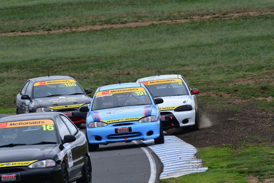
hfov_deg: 2.7
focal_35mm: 750
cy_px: 92
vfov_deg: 1.8
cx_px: 137
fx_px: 5710
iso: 640
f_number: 13
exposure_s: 1/640
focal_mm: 500
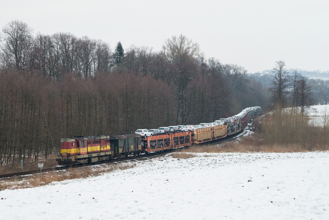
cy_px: 110
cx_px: 164
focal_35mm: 94
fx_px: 859
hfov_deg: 21.7
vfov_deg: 14.6
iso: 400
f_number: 6.3
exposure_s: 1/320
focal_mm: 63
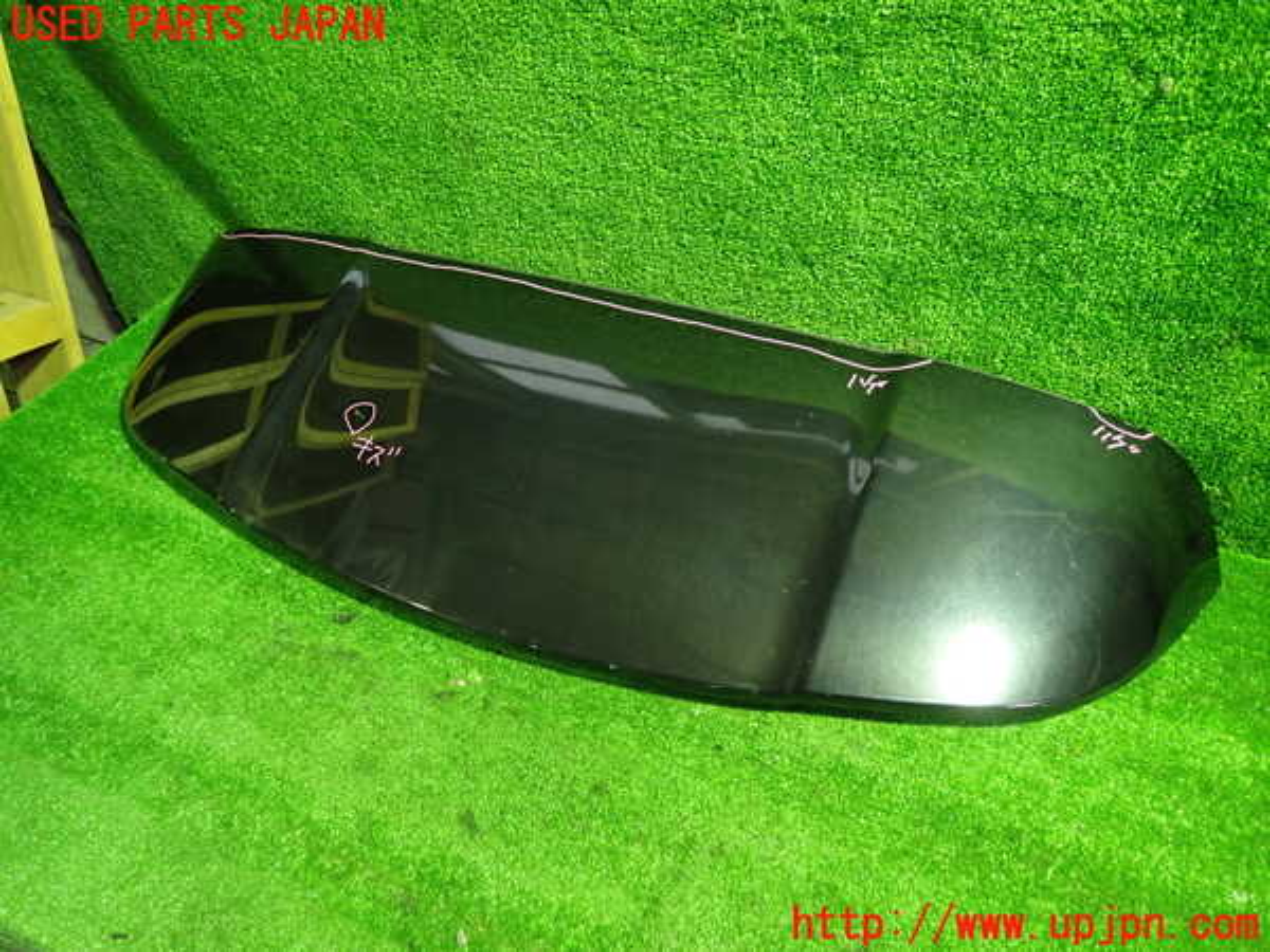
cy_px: 476
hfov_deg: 69.4
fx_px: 917
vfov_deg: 54.9
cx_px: 635
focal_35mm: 25
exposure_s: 1/30
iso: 500
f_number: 2
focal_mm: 4.5
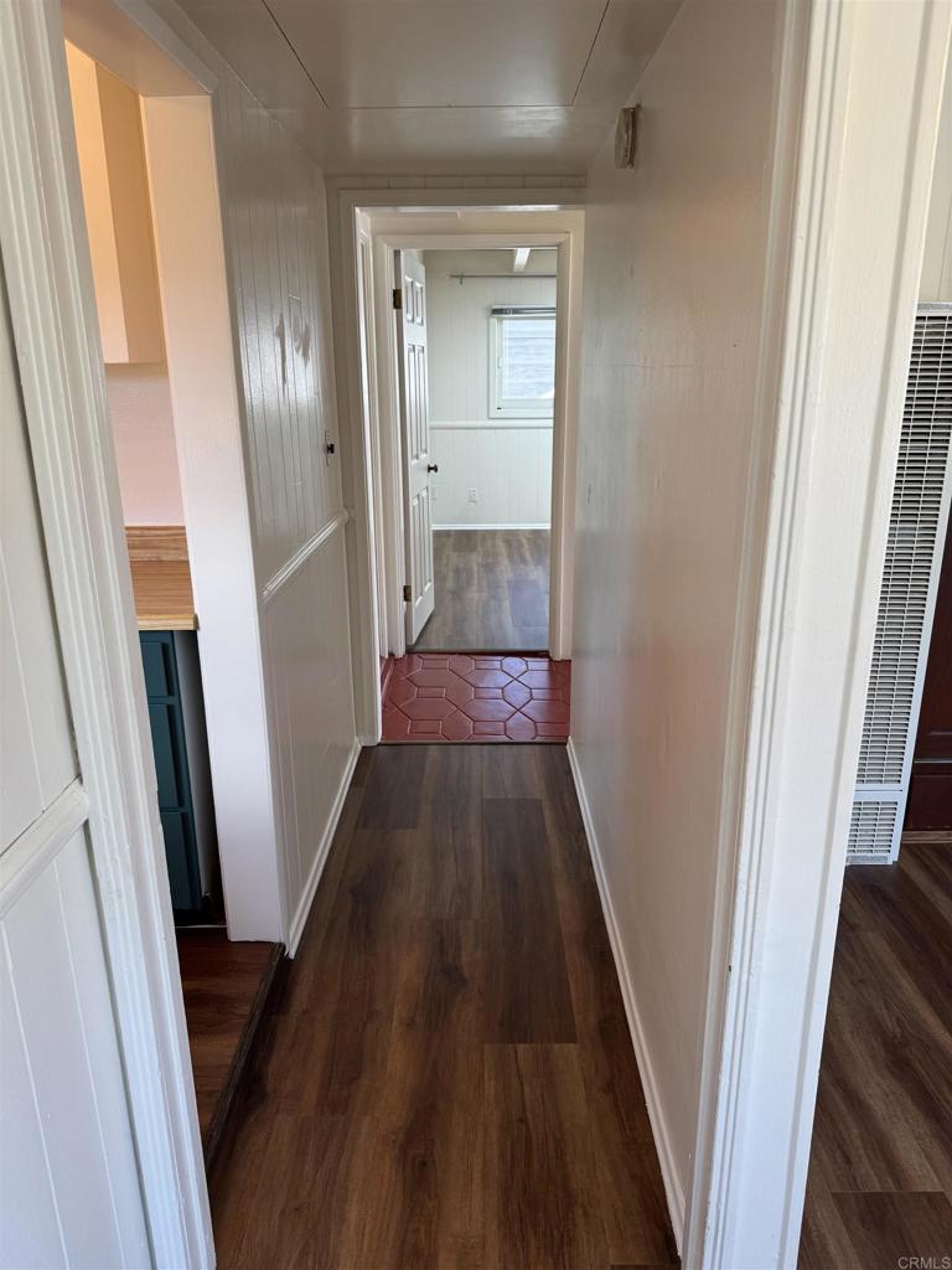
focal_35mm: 24
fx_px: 880
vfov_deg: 71.6
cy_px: 635
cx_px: 476
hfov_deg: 56.8
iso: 100
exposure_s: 1/120
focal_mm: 6.76
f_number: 1.78
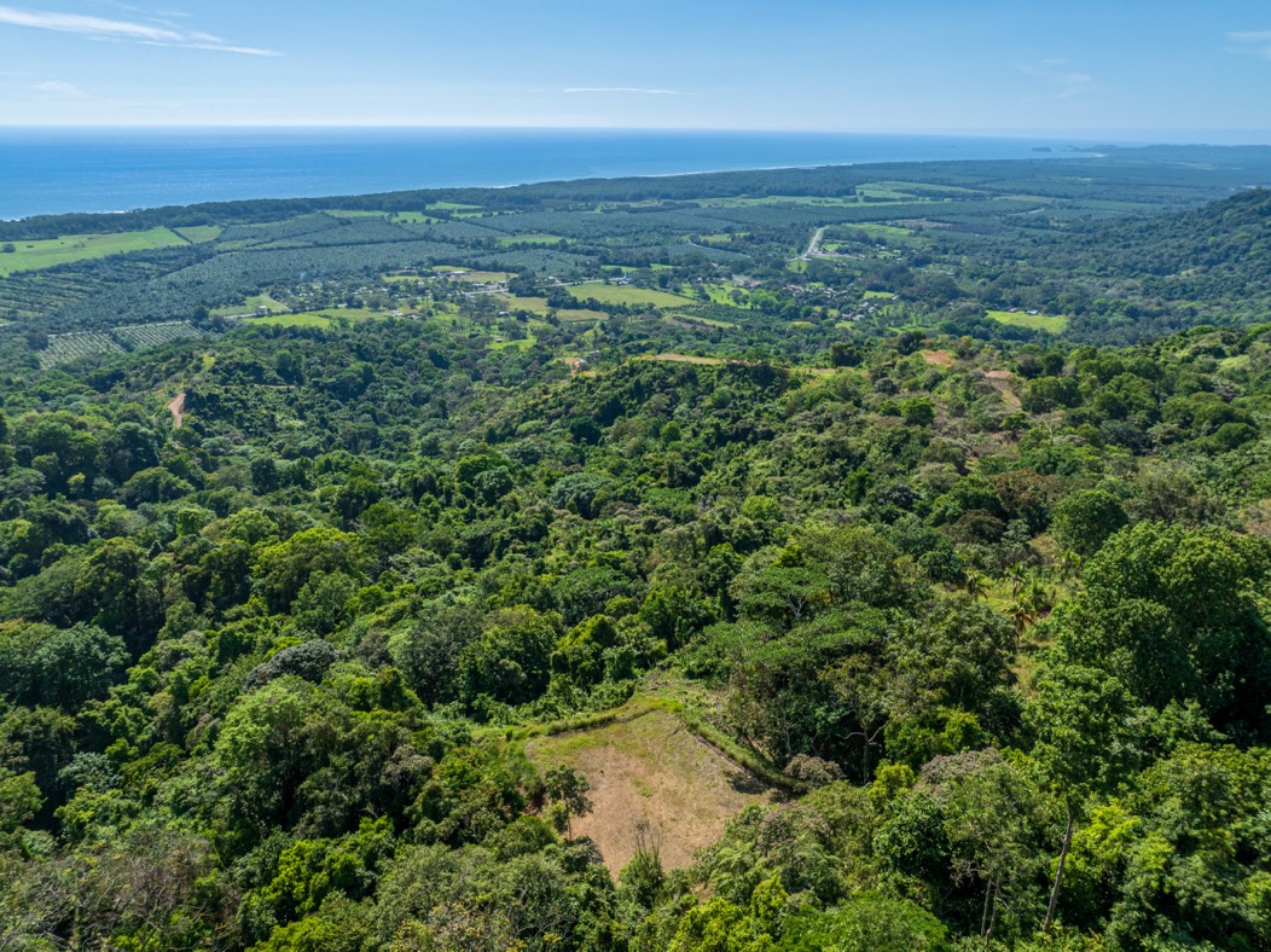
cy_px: 476
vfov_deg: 56.8
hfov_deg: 71.6
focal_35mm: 24
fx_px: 881
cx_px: 636
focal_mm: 12.29
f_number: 2.8
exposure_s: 1/8000
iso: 150
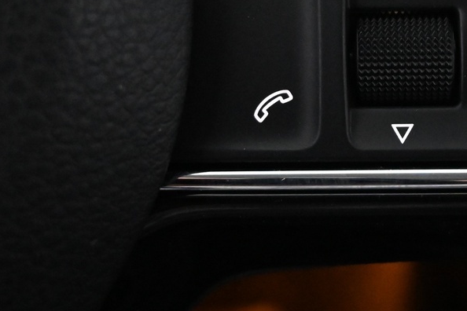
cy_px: -20
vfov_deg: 14.9
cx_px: 395
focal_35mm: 90
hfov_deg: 22.2
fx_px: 1167
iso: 5000
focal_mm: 22
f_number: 4
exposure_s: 1/40
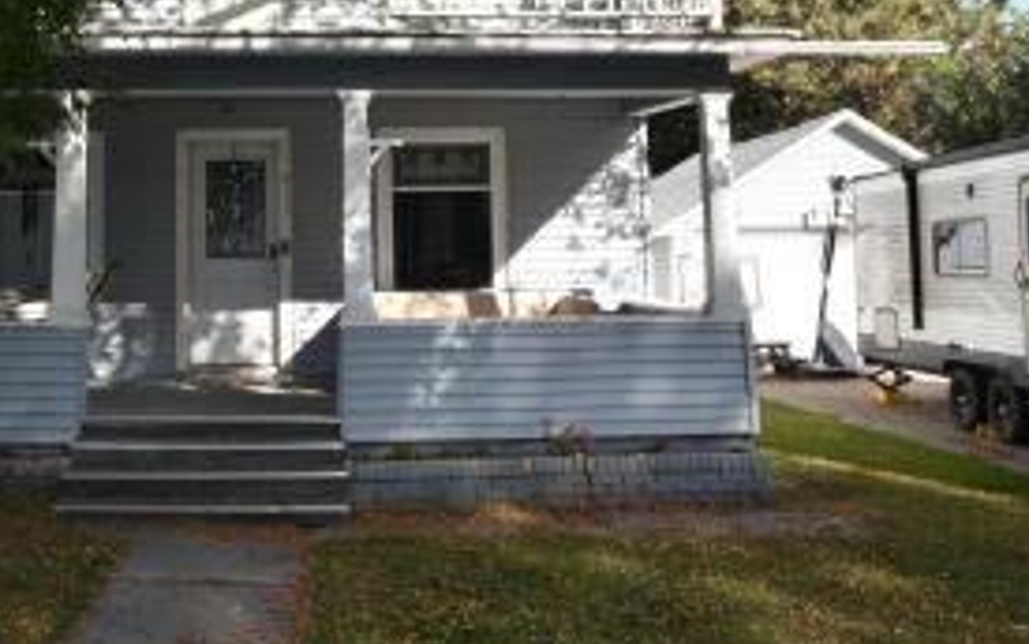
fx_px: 1122
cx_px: 359
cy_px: 116
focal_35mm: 40
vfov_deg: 31.1
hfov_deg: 48.6
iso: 1000
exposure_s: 1/200
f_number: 18
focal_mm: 24
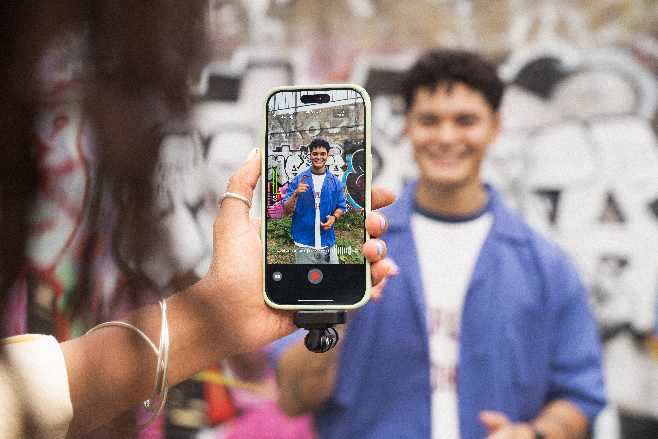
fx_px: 987
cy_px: 220
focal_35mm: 54
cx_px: 329
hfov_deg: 36.9
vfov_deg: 25.1
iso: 160
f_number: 4.5
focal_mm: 54
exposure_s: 1/160
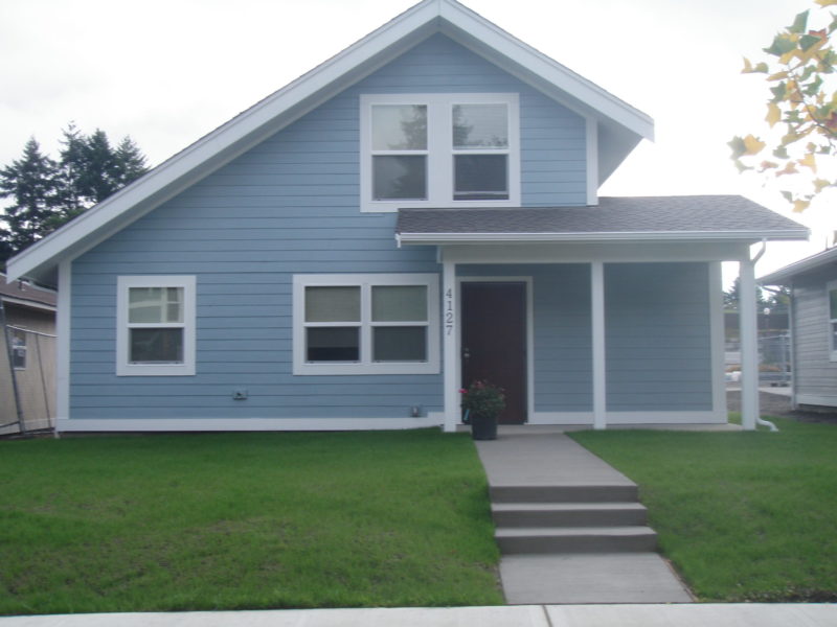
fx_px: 1233
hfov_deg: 37.5
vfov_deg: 28.6
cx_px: 418
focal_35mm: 51
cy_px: 314
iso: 80
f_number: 5.6
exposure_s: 1/80
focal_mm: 9.13
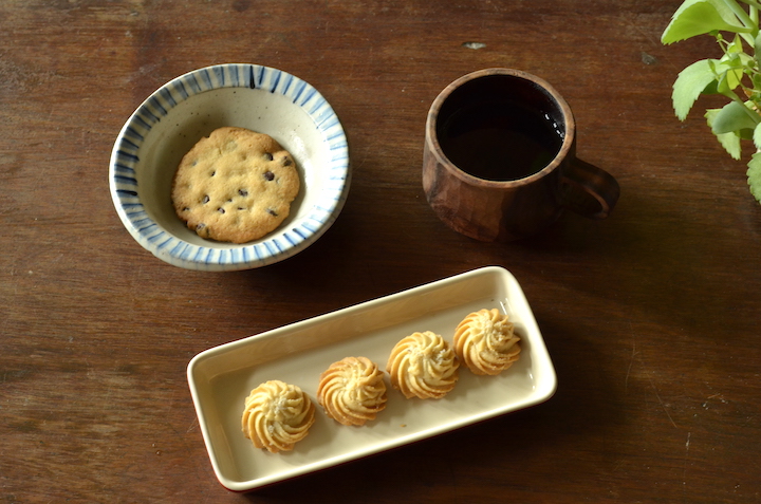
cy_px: 252
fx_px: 1582
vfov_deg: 18.1
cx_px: 380
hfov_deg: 27.0
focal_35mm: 75
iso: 800
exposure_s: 1/40
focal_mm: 50
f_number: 8
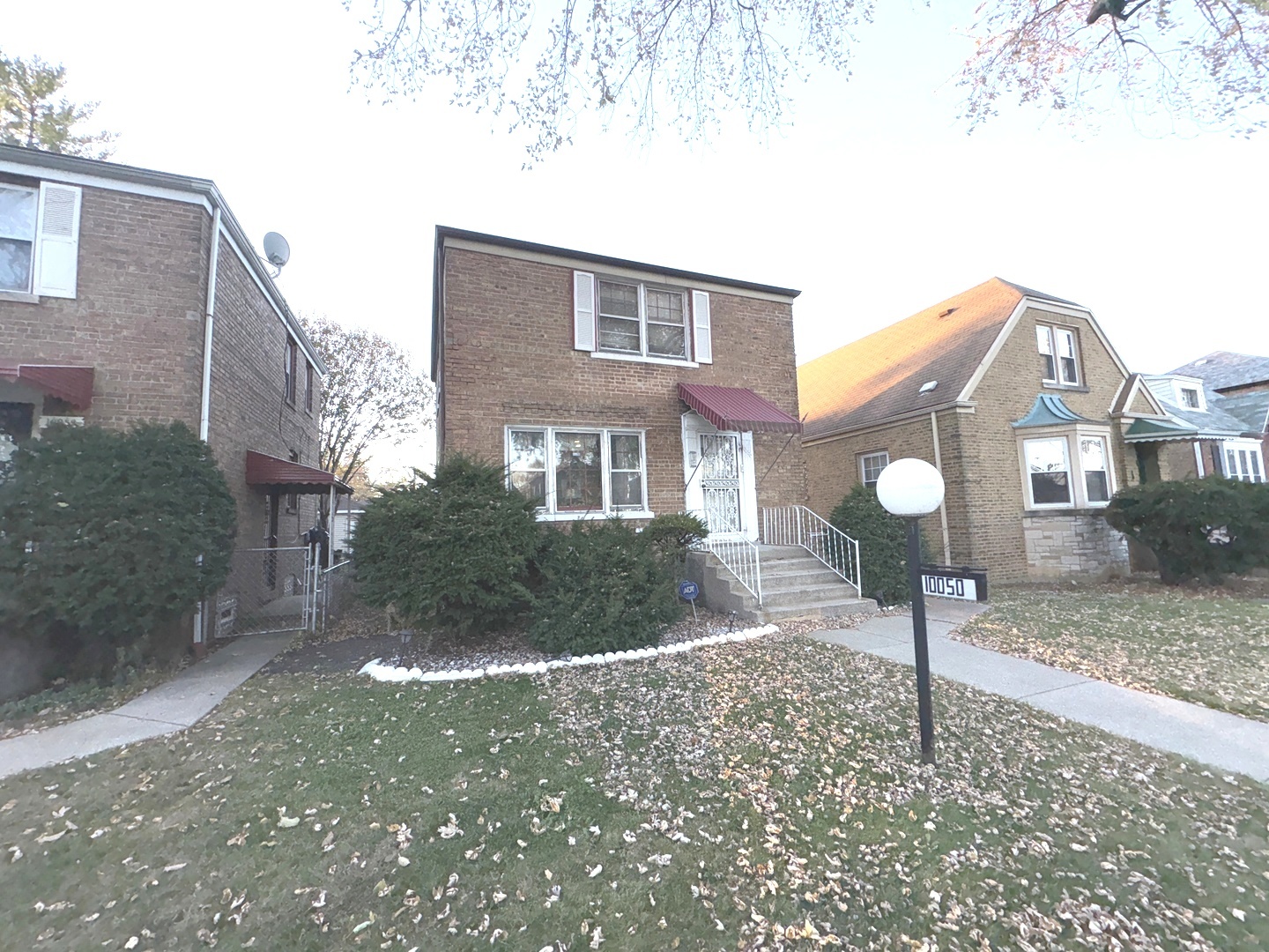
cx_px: 634
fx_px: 513
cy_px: 476
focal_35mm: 14
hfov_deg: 102.1
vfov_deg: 85.7
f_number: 2.2
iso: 32
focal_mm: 2.22
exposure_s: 1/257
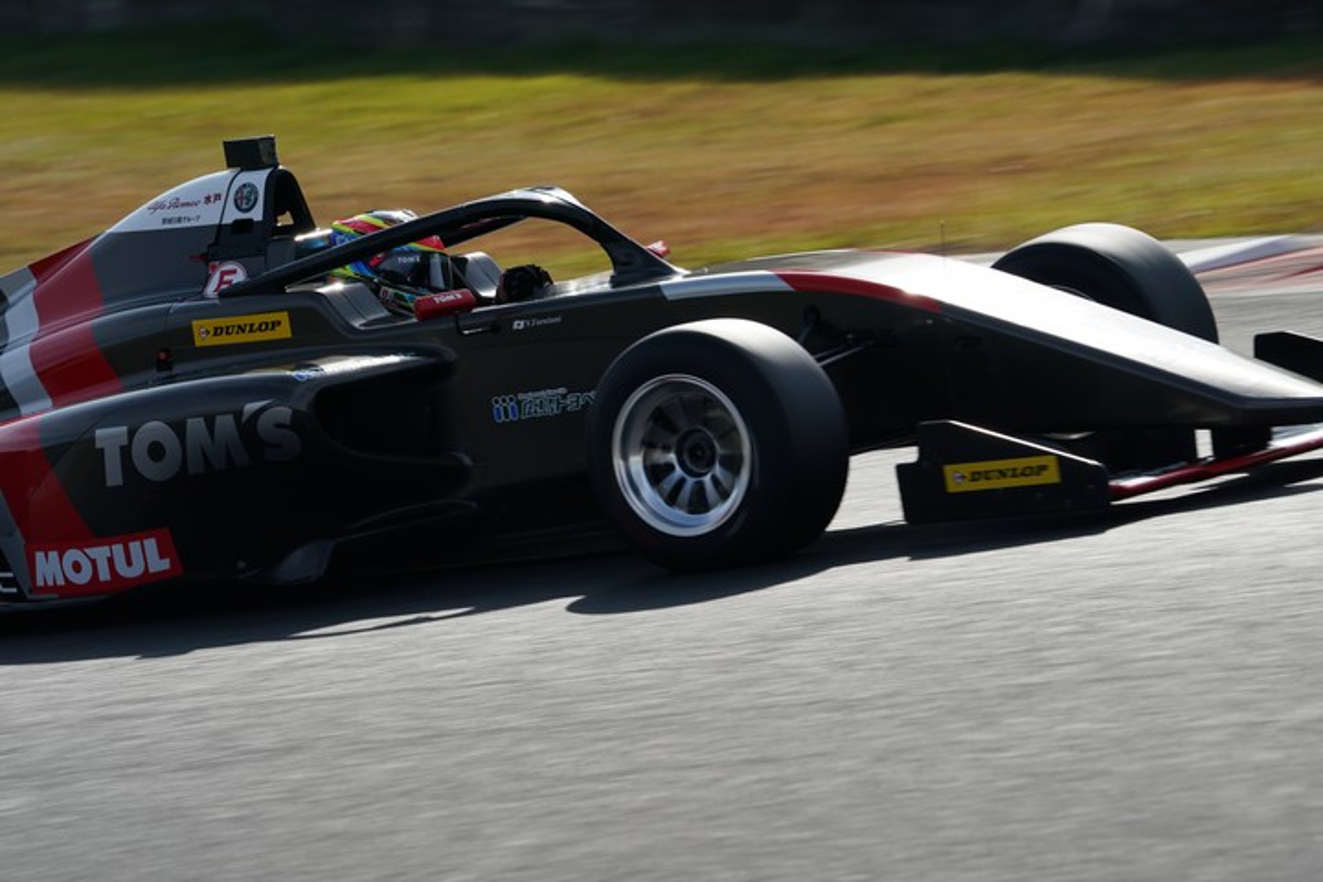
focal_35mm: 344
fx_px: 12641
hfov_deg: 6.0
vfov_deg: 4.0
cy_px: 441
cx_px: 662
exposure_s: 1/320
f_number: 11
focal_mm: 344
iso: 200
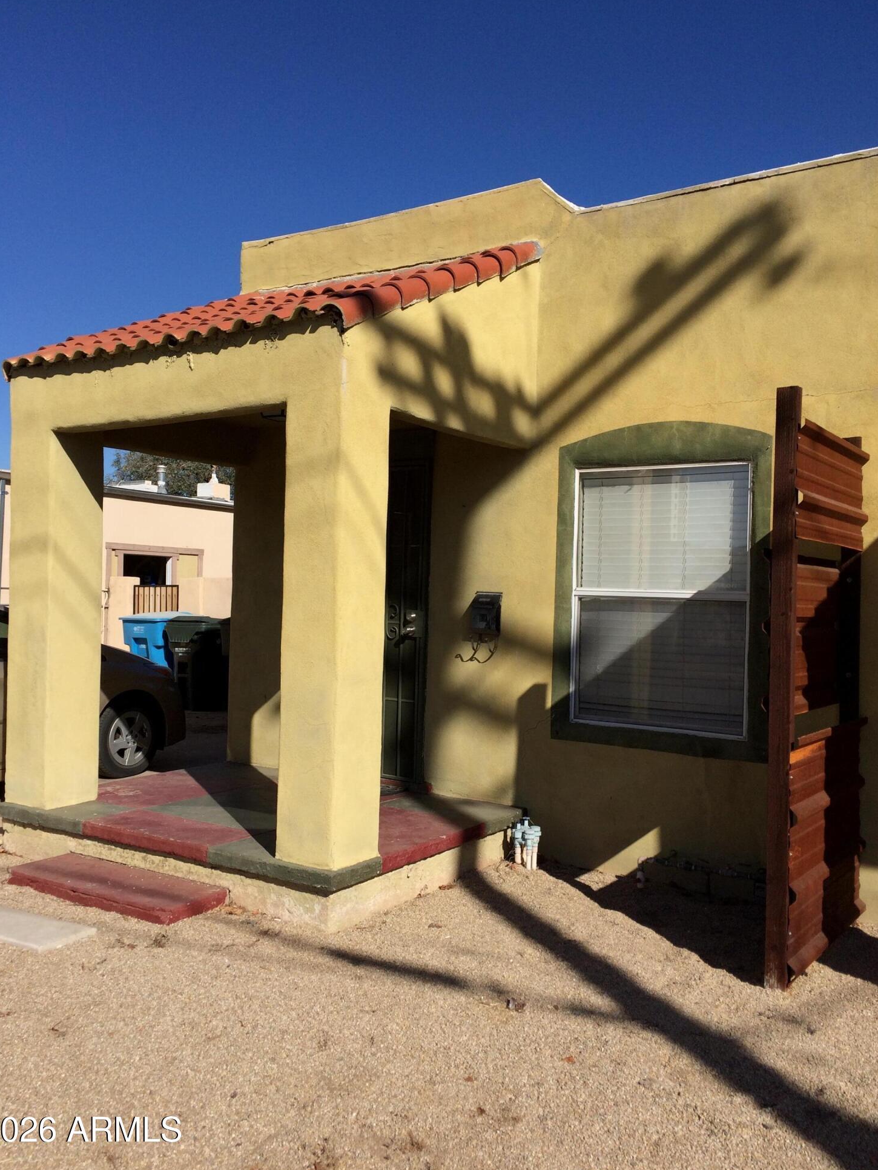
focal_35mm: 30
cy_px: 580
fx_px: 1014
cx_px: 432
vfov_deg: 60.0
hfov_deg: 46.8
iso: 32
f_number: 2.2
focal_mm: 4.15
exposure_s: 1/3425
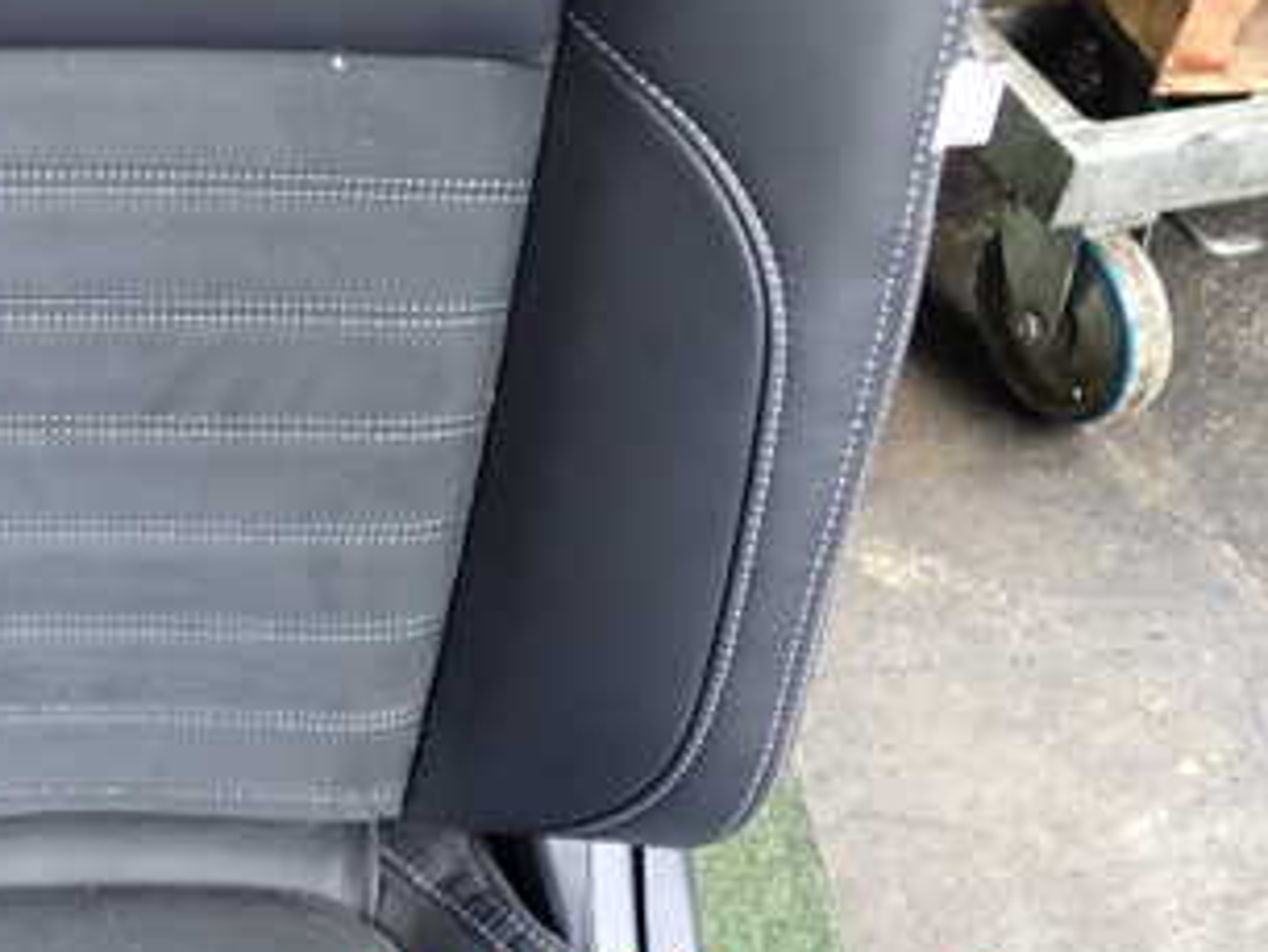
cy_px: 116
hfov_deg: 30.8
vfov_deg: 24.2
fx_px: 2162
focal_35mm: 59
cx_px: 58
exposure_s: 1/40
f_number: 2.3
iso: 200
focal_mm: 5.4
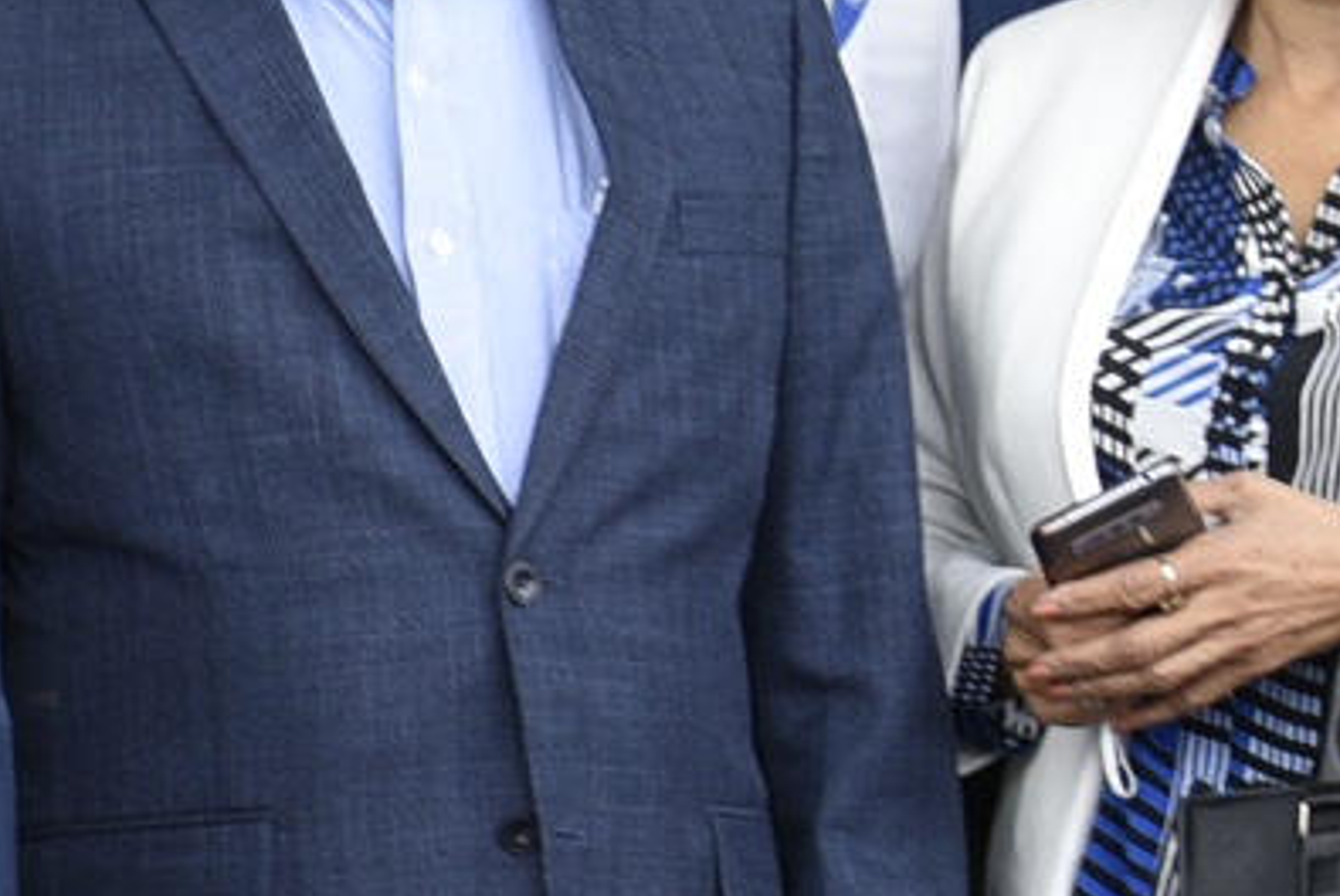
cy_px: -71
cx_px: -1886
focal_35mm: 251
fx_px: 9349
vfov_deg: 5.5
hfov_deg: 7.6
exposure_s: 1/160
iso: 500
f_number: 8
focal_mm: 44
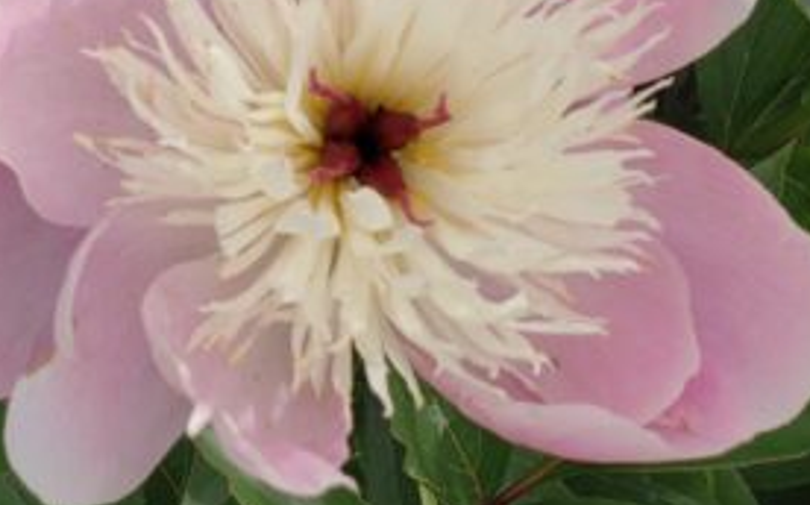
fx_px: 1323
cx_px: 296
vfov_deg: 21.6
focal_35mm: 60
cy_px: 244
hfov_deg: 33.8
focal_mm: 4.3
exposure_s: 1/927
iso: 50
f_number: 2.4
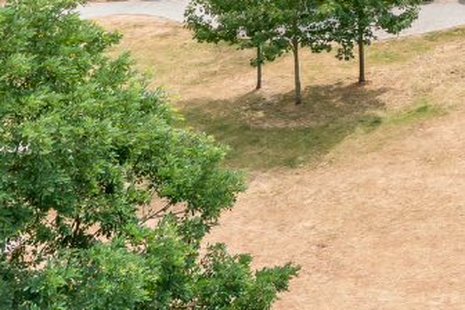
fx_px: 995
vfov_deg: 14.8
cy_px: -296
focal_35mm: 77
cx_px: 702
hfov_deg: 21.8
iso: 500
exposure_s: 1/400
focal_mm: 16
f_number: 10
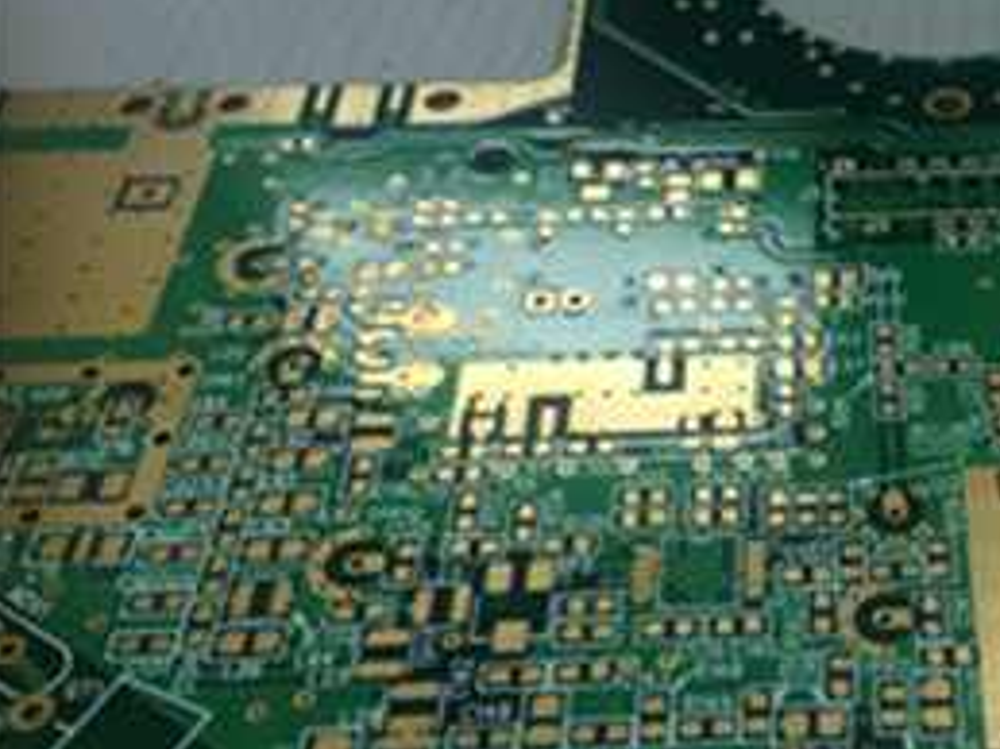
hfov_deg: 32.2
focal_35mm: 56
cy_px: 369
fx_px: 1617
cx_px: 946
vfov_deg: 26.1
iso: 40
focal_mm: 4.15
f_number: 2.2
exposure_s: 1/30
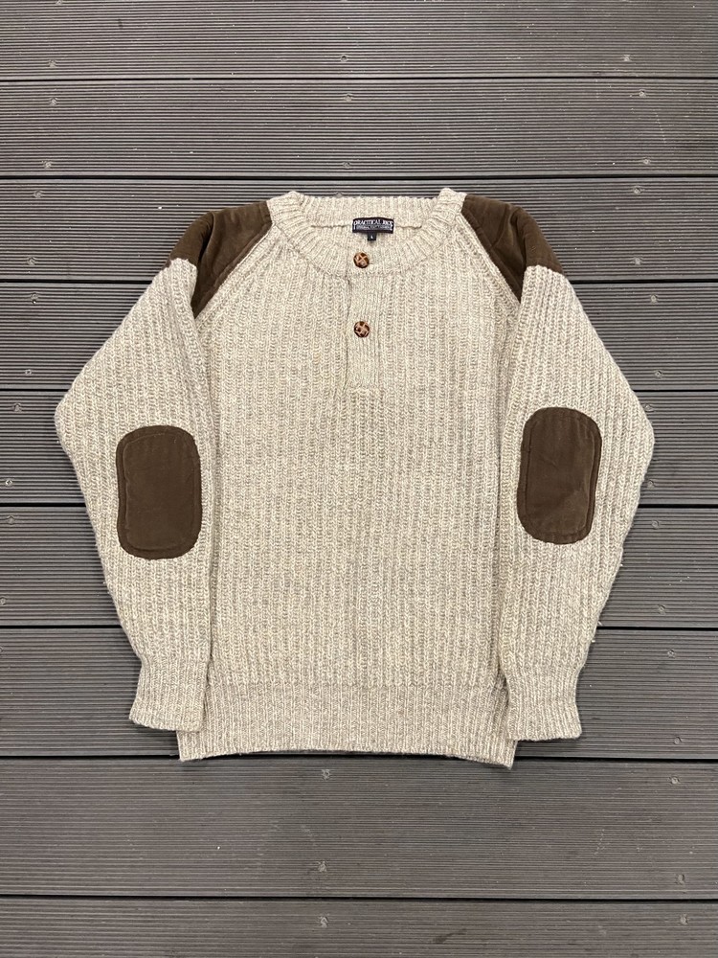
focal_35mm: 26
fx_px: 719
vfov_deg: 67.3
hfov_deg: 53.1
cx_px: 359
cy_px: 479
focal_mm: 4.25
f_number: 1.8
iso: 320
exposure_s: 1/60
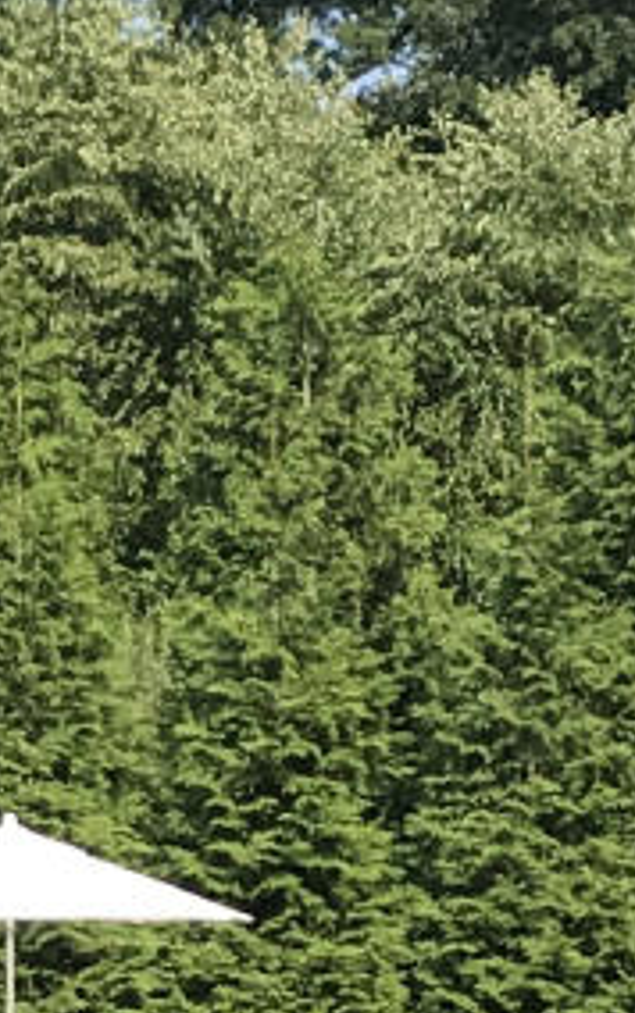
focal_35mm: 209
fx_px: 5775
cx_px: 239
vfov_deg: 9.9
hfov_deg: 6.3
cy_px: 1017
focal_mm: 3.99
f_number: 1.8
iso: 20
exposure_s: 1/1473
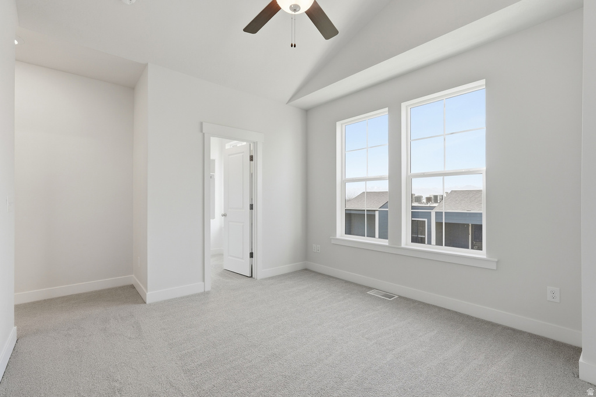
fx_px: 265
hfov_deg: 96.8
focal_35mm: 16
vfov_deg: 73.7
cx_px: 298
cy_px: 198
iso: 250
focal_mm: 16
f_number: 10
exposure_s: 1/400
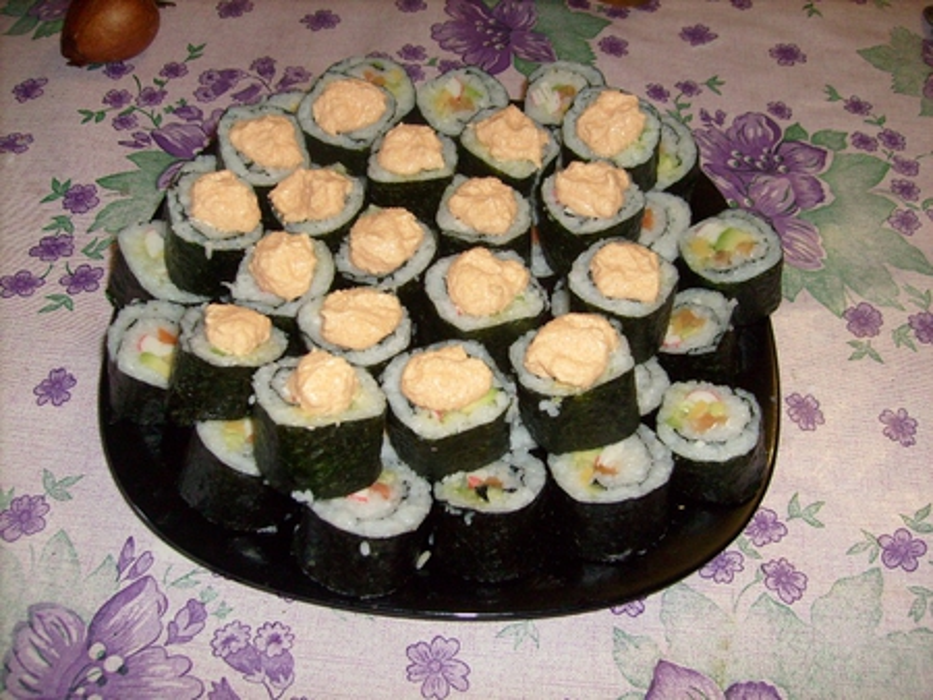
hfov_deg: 52.6
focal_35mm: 35
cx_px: 466
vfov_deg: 40.7
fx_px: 944
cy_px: 350
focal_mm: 5.8
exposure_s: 1/45
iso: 100
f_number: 2.8
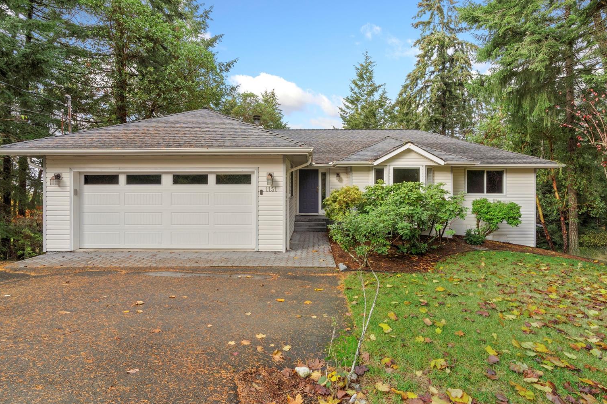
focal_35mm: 17
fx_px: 287
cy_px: 195
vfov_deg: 70.4
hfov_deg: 93.3
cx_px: 306
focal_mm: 16
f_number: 9.5
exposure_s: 1/60
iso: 400
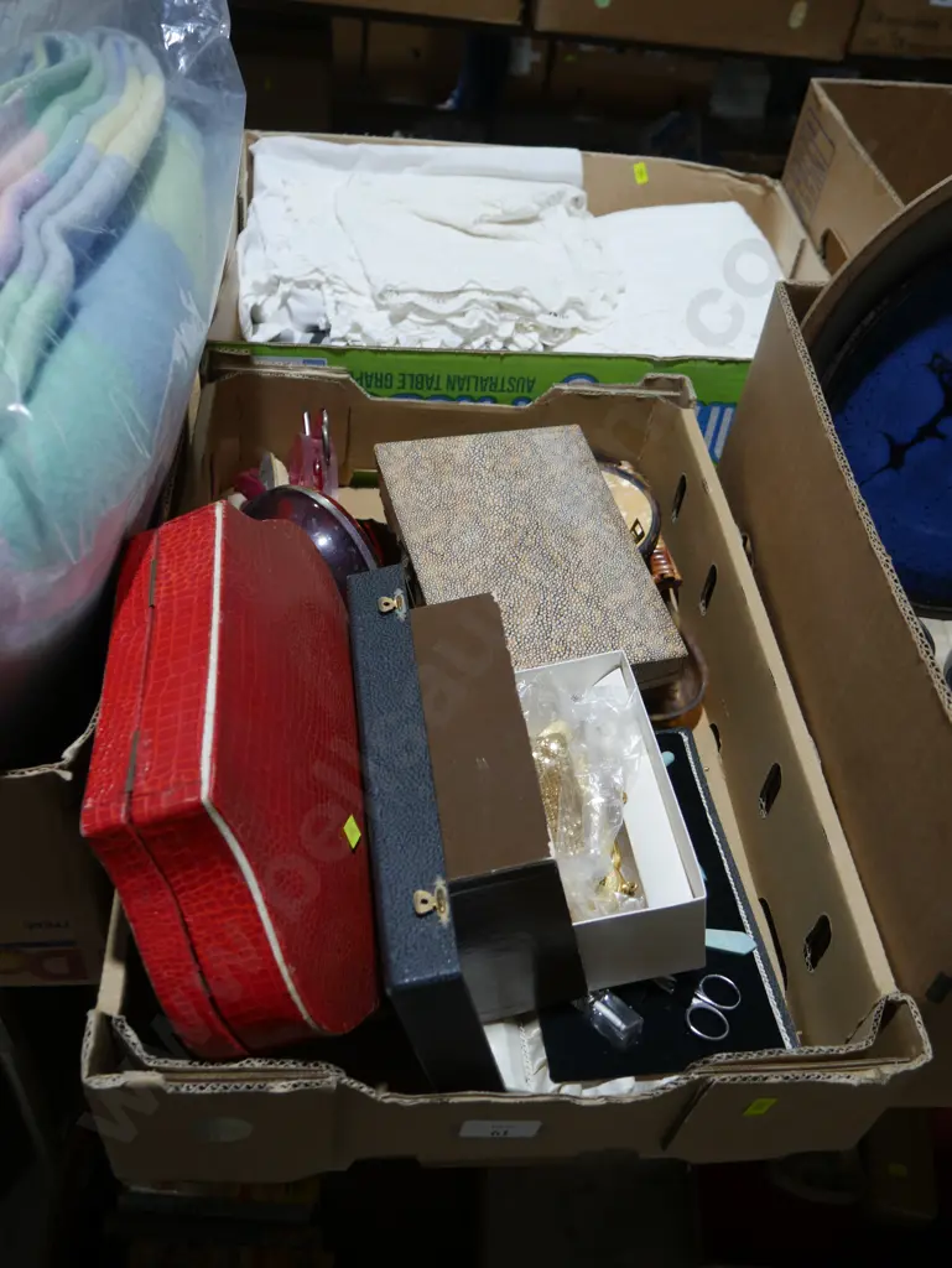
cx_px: 476
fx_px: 1099
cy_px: 634
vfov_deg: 59.9
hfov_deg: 46.8
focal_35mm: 30
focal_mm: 15
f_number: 3.6
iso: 200
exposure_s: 1/100
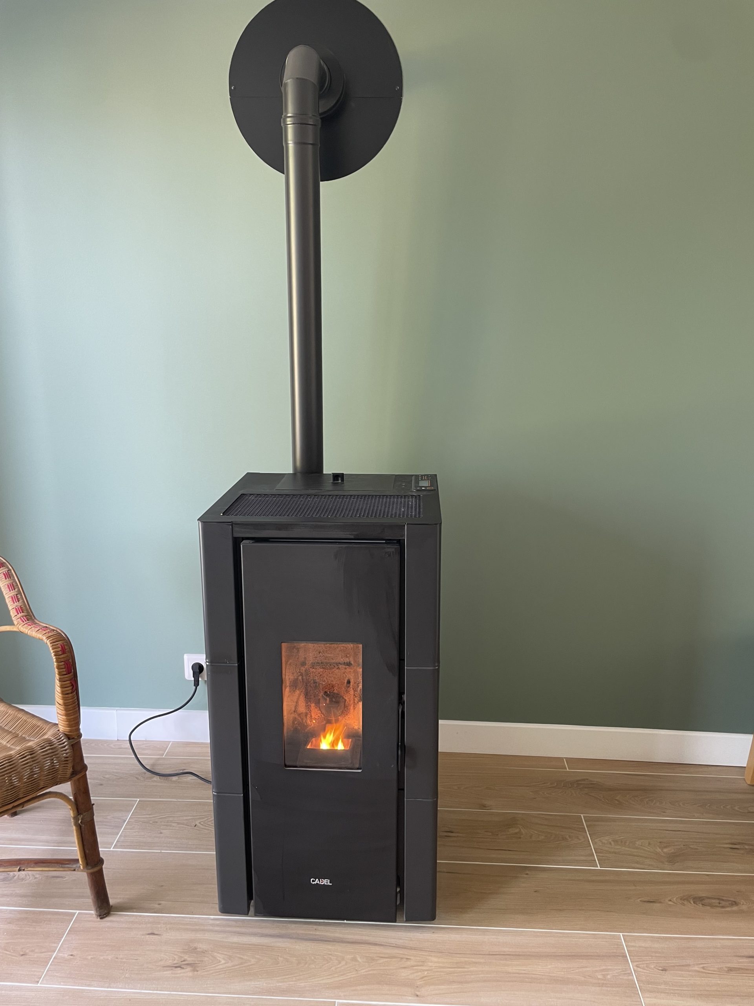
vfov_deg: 67.3
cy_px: 503
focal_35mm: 26
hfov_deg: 53.1
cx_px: 377
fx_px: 755
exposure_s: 1/50
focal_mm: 4.2
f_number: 1.6
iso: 100
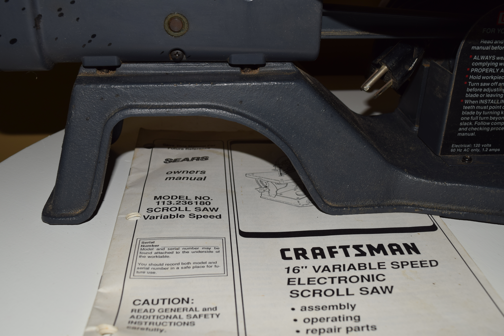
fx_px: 525
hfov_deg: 51.3
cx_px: 252
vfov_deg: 35.5
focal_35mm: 38
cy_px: 168
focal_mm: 25
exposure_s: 1/60
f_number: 8
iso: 100
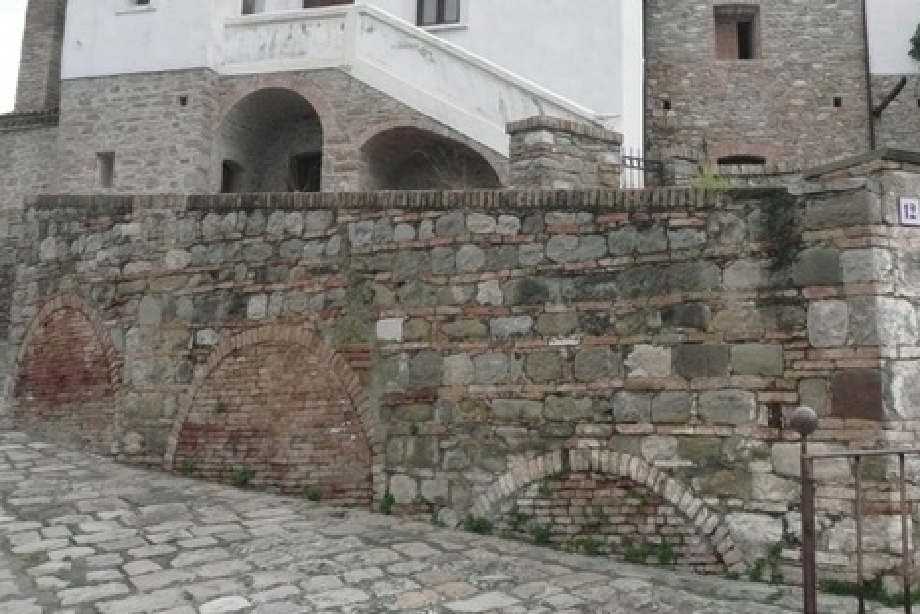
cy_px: 154
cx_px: 551
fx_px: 1022
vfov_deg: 32.8
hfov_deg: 48.2
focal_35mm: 40
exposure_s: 1/320
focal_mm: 4.6
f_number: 8
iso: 400
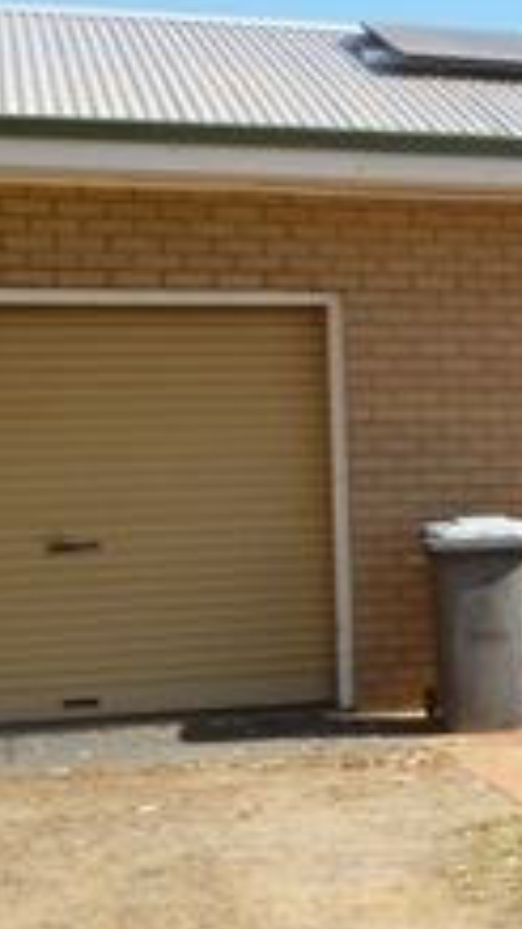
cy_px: 594
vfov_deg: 23.9
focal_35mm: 89
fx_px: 2193
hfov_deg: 11.7
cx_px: 1150
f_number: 9
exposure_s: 1/80
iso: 100
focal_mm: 5
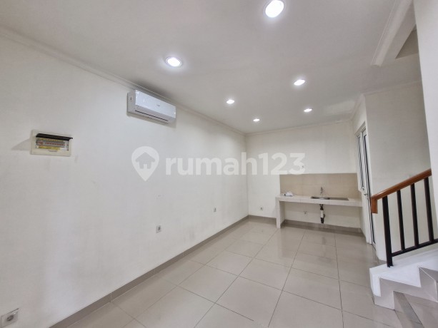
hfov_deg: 106.2
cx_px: 219
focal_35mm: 13
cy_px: 164
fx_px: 165
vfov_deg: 89.9
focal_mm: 1.74
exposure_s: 1/50
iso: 160
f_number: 2.2
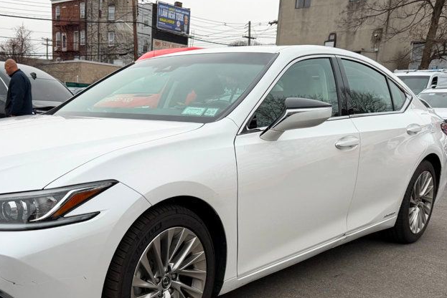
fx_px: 509
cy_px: 254
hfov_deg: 46.6
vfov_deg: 31.5
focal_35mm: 41
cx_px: 146
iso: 64
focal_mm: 6.76
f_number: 1.78
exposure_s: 1/156
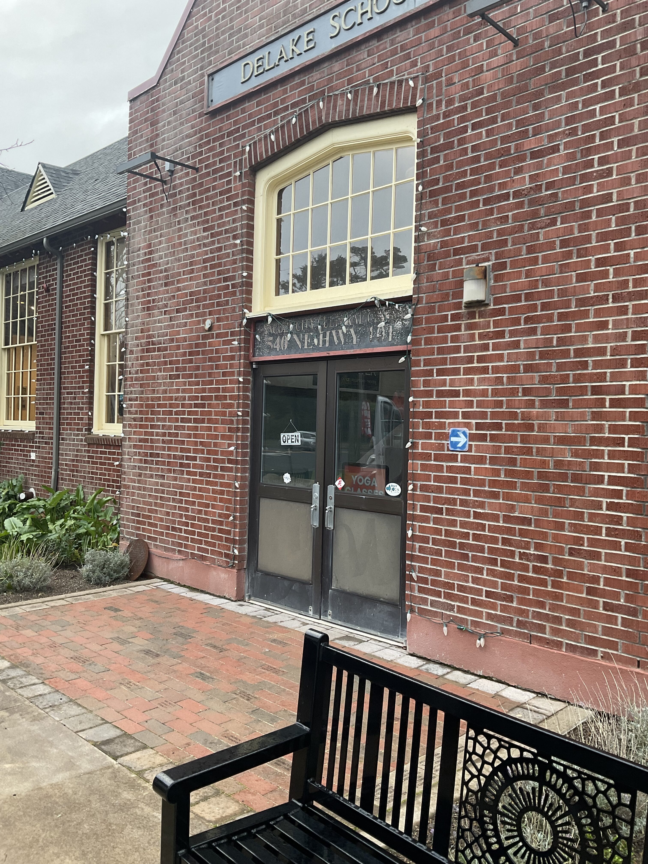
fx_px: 724
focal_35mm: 29
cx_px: 324
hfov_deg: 48.2
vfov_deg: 61.7
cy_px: 432
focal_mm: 3
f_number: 1.8
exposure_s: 1/122
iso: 50
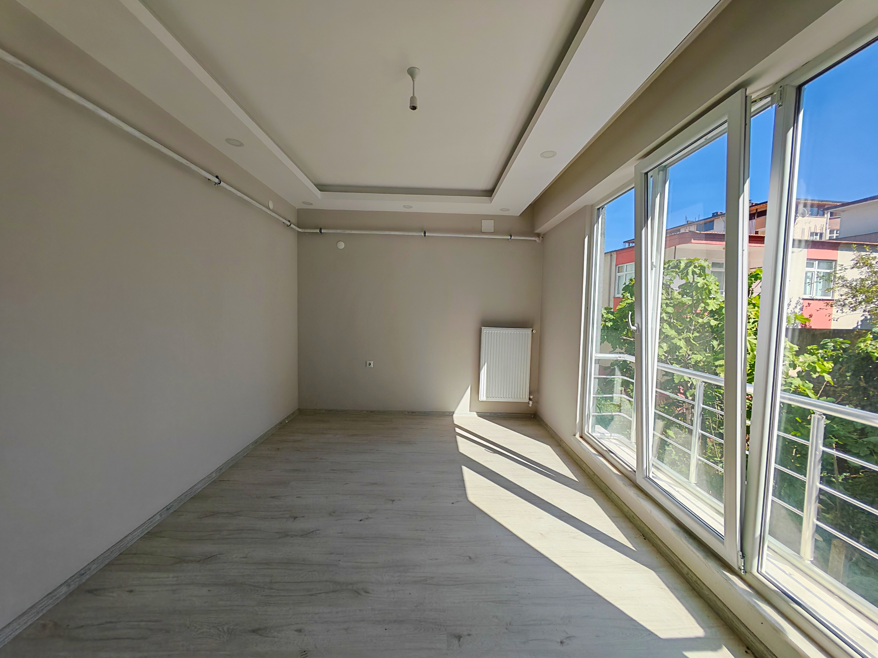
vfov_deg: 94.5
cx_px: 439
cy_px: 329
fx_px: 304
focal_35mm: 12
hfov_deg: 110.5
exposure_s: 1/800
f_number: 2
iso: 50
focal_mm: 1.82
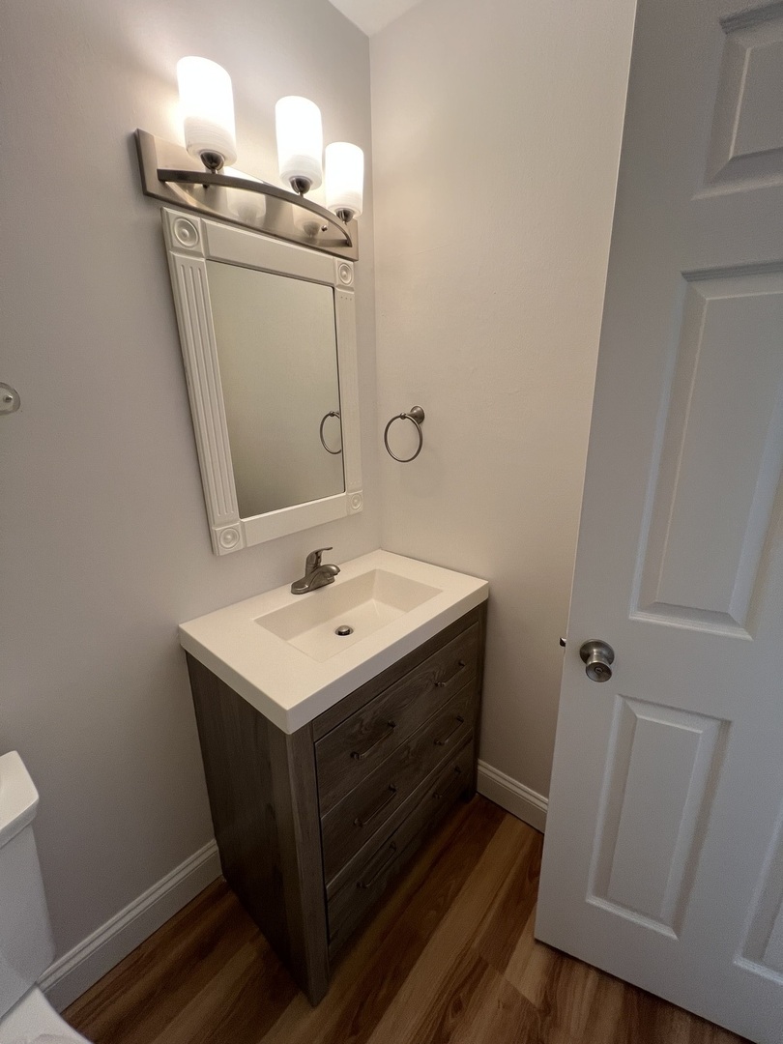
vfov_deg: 106.2
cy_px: 522
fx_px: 392
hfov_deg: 89.9
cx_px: 392
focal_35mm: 13
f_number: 1.8
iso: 125
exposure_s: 1/120
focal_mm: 1.57
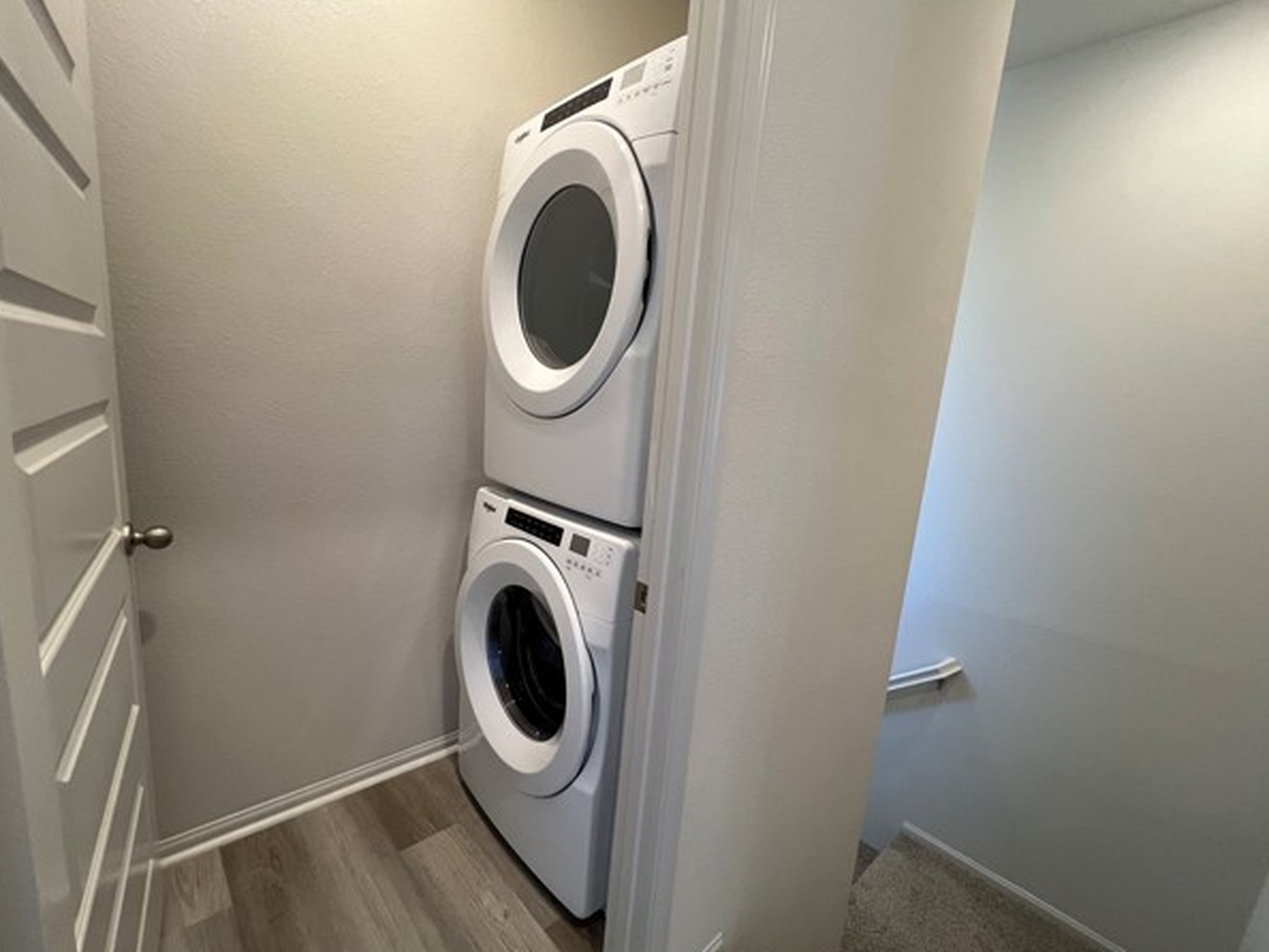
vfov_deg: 85.7
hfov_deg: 102.0
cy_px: 499
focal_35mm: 14
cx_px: 641
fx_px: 513
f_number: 1.8
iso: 160
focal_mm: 1.57
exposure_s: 1/60
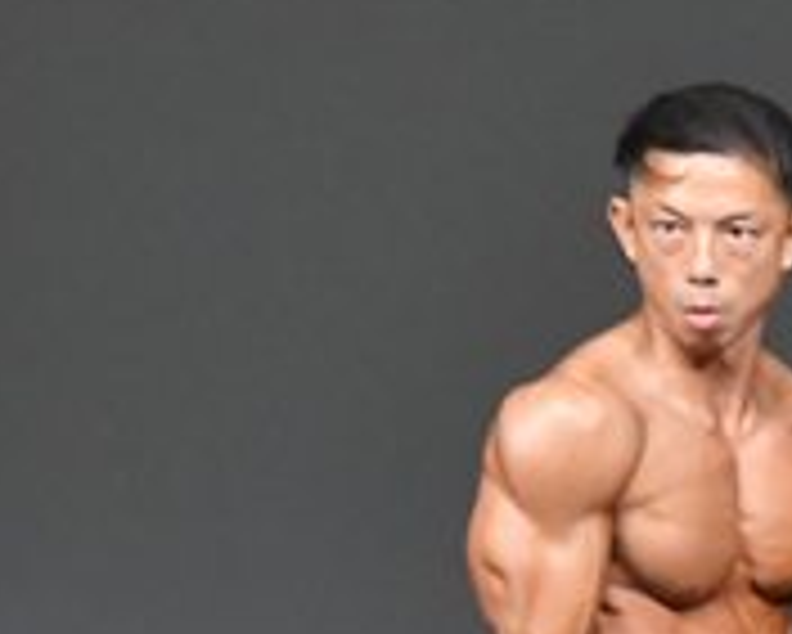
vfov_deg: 1.3
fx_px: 29012
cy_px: 985
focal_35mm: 1237
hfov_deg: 1.6
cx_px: 844
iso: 5000
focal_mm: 200
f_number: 5.6
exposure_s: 1/400
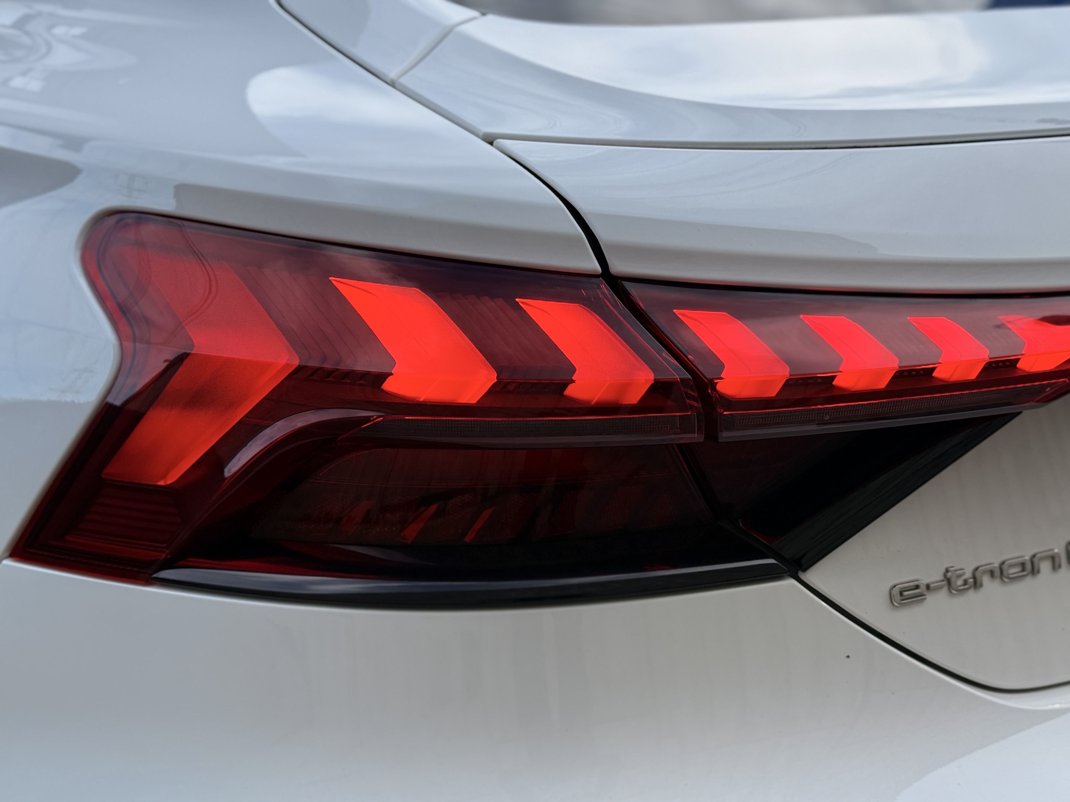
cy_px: 401
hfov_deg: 39.7
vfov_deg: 30.3
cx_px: 535
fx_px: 1484
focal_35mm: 48
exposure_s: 1/819
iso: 64
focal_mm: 6.76
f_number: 1.78
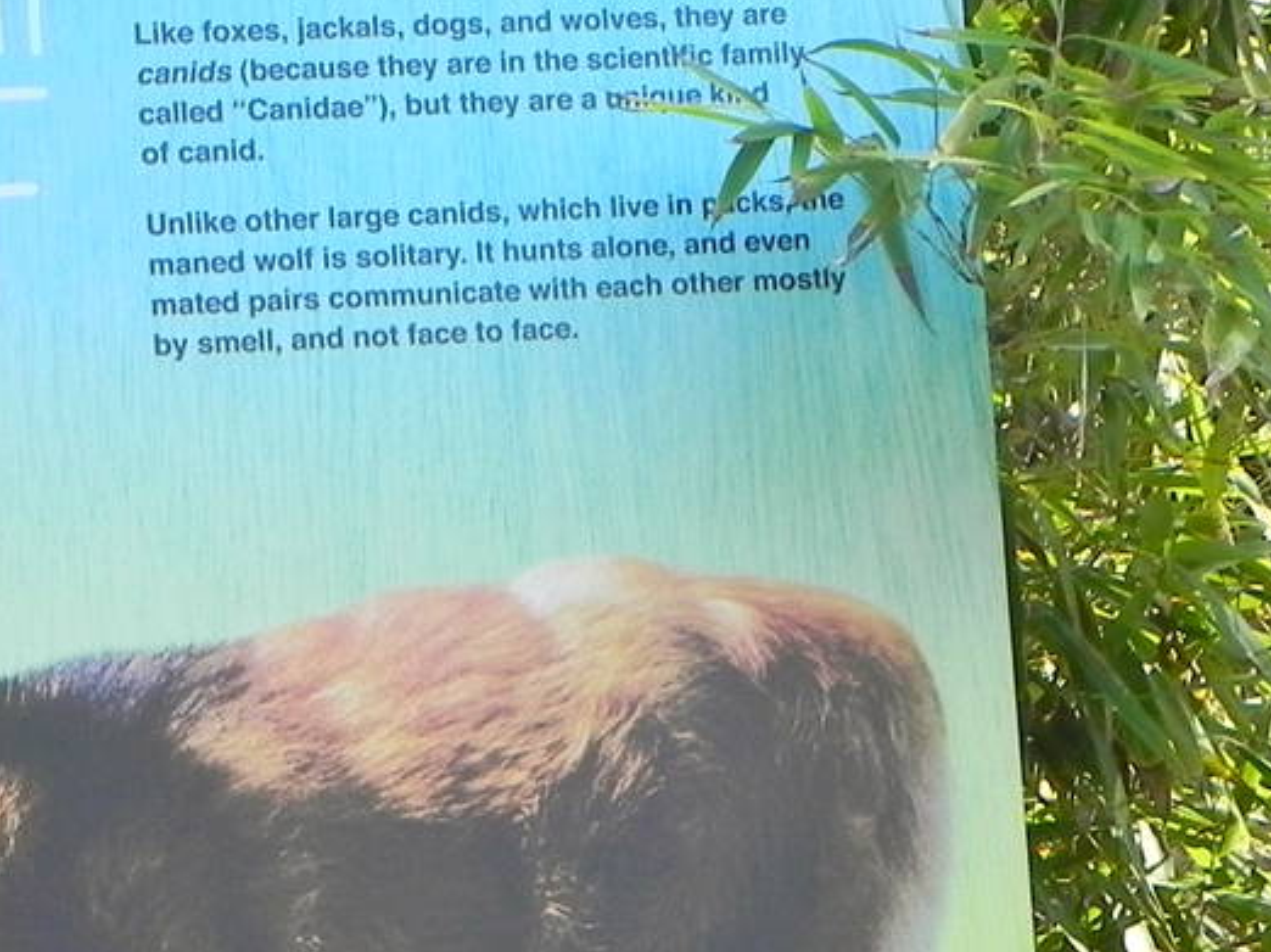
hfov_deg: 14.0
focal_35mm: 141
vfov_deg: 10.4
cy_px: 877
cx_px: 404
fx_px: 5175
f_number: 4.5
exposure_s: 1/182
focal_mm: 8.2
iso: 160
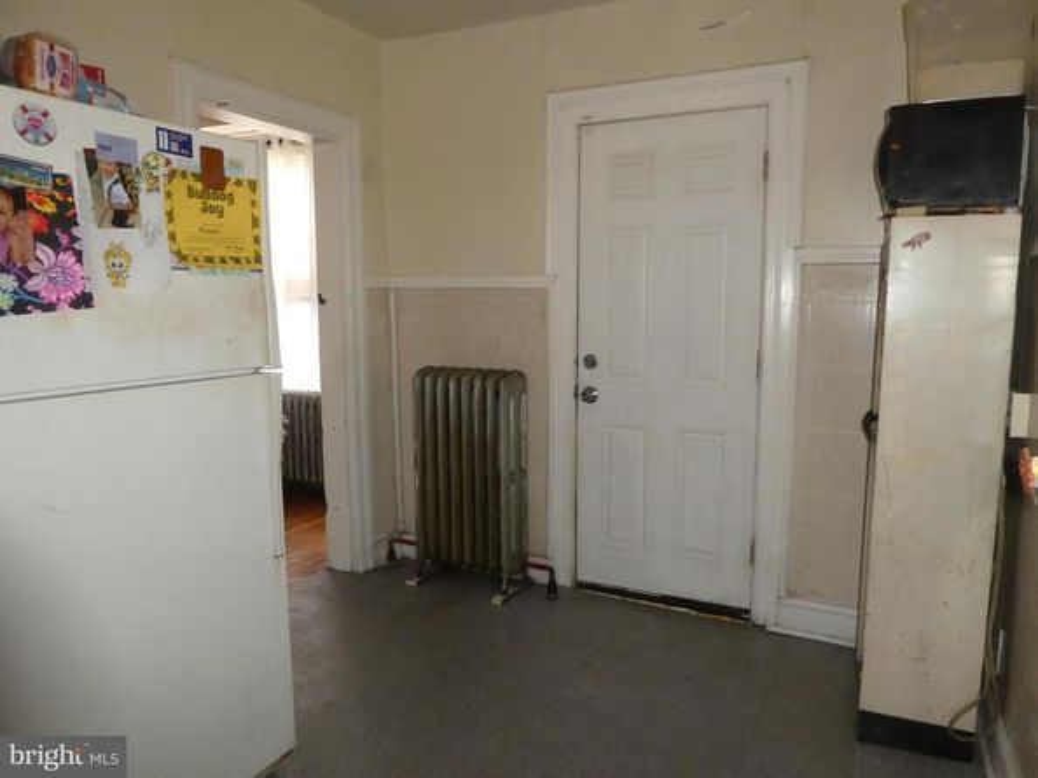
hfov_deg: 71.6
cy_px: 389
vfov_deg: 56.8
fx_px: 719
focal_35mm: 24
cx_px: 519
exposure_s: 1/60
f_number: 3.3
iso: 800
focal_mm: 4.3
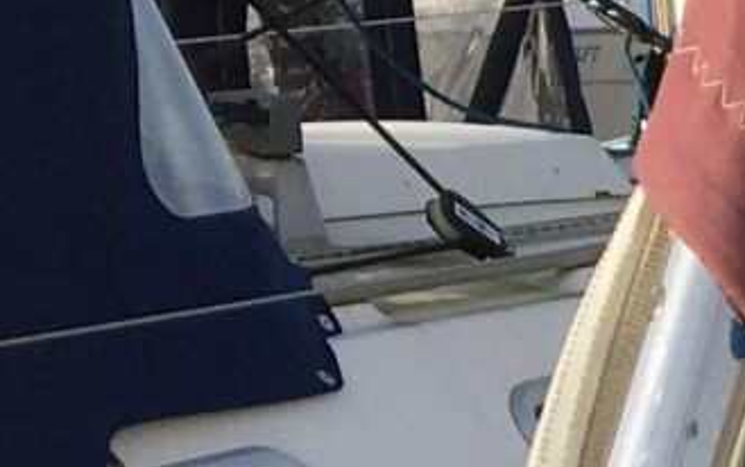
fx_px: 4855
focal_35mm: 239
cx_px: 2172
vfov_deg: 5.4
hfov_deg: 7.7
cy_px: 975
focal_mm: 4.15
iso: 25
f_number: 2.2
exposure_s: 1/974
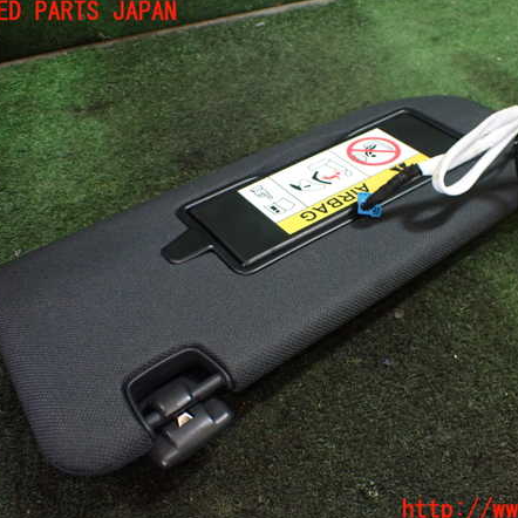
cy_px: 261
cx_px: 315
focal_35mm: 36
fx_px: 609
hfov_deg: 45.8
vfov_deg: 46.0
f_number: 2.3
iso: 640
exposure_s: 1/125
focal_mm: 5.4
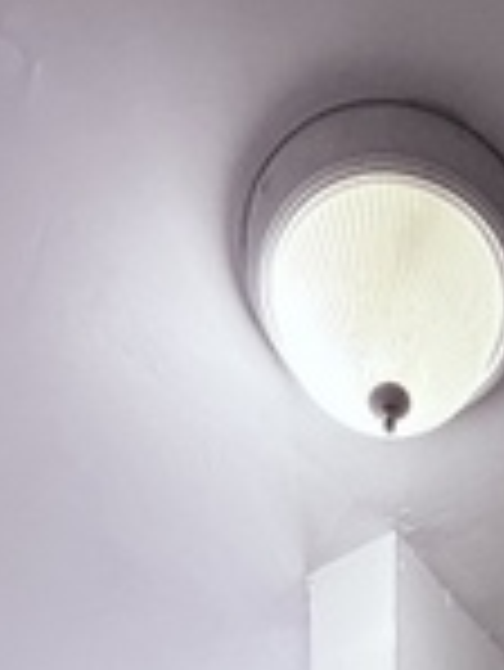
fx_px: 1454
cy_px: 1772
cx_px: 500
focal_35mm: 75
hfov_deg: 19.1
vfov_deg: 13.5
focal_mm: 2.22
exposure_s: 1/120
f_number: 2.2
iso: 160
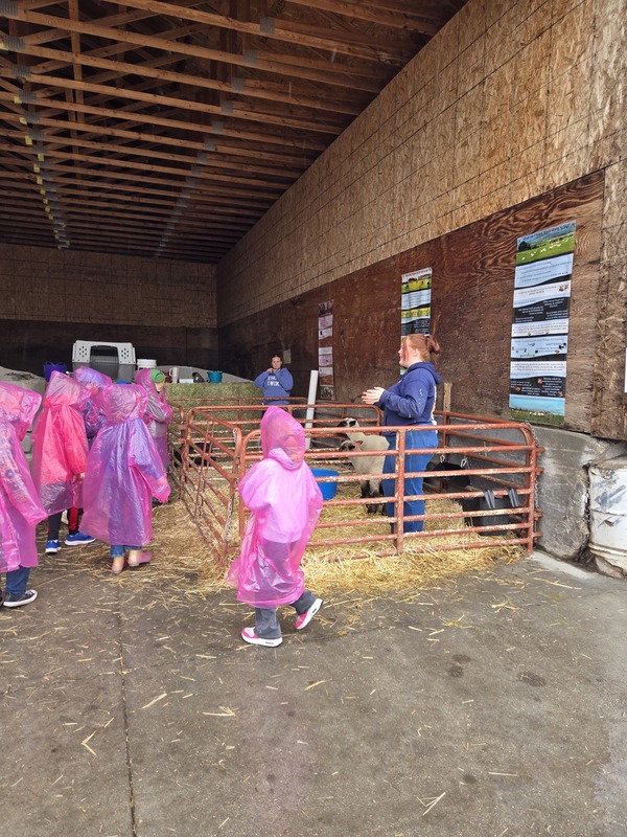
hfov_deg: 58.9
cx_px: 314
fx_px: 555
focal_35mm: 23
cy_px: 418
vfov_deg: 73.9
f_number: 1.8
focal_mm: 5.4
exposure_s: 1/205
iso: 25
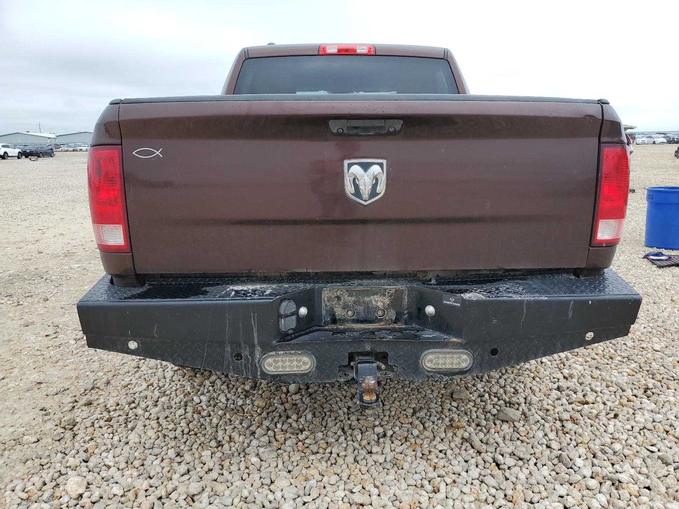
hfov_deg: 67.3
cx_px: 340
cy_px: 254
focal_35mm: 26
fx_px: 510
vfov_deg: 53.1
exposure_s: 1/556
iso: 50
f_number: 1.5
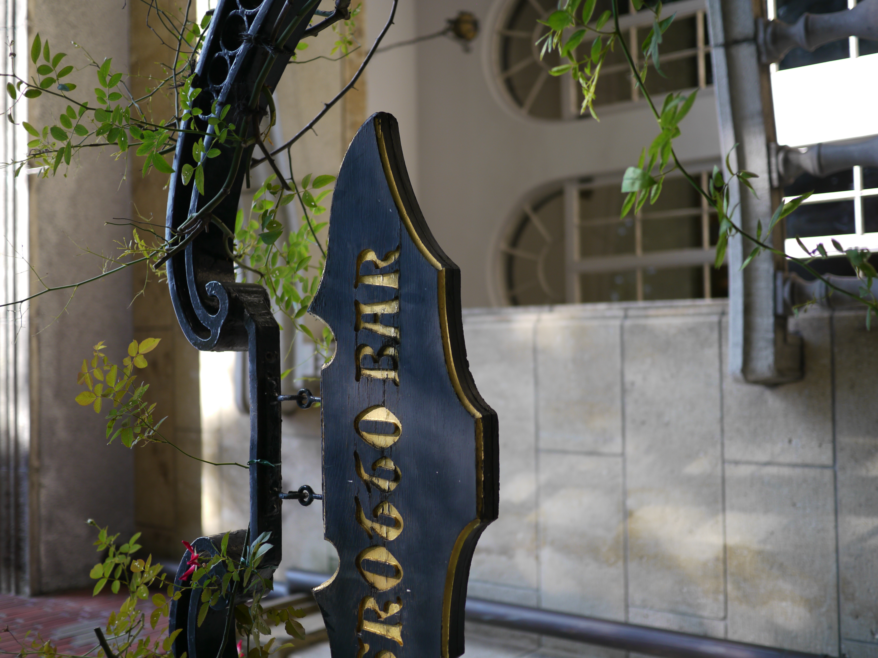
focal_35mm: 40
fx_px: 1015
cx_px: 439
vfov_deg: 36.0
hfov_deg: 46.8
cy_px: 329
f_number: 1.7
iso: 100
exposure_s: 1/500
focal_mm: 20
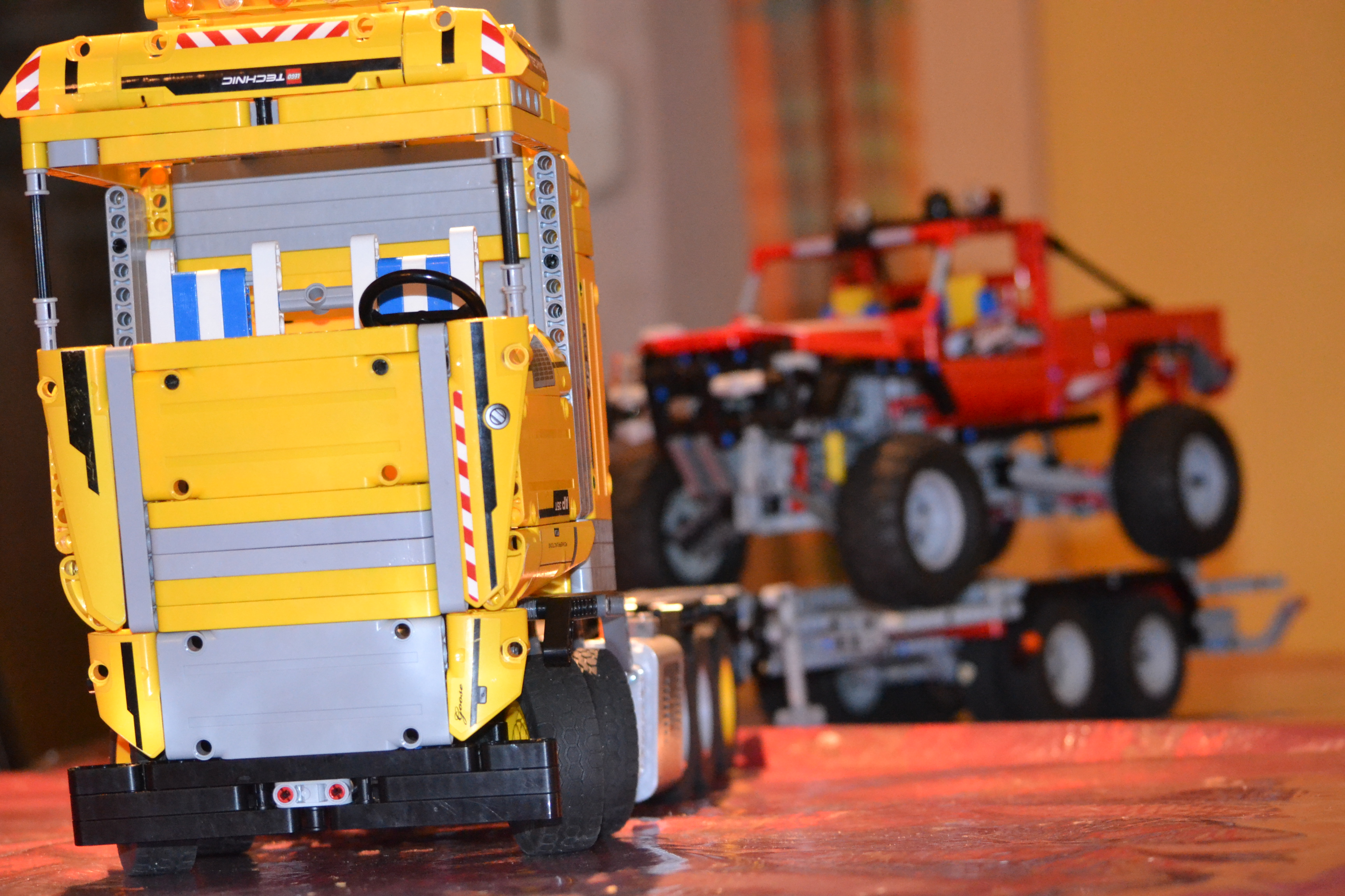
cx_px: 672
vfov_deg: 16.6
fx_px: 3082
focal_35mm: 82
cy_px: 448
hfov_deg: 24.6
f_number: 4.5
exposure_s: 1/60
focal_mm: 55
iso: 3200
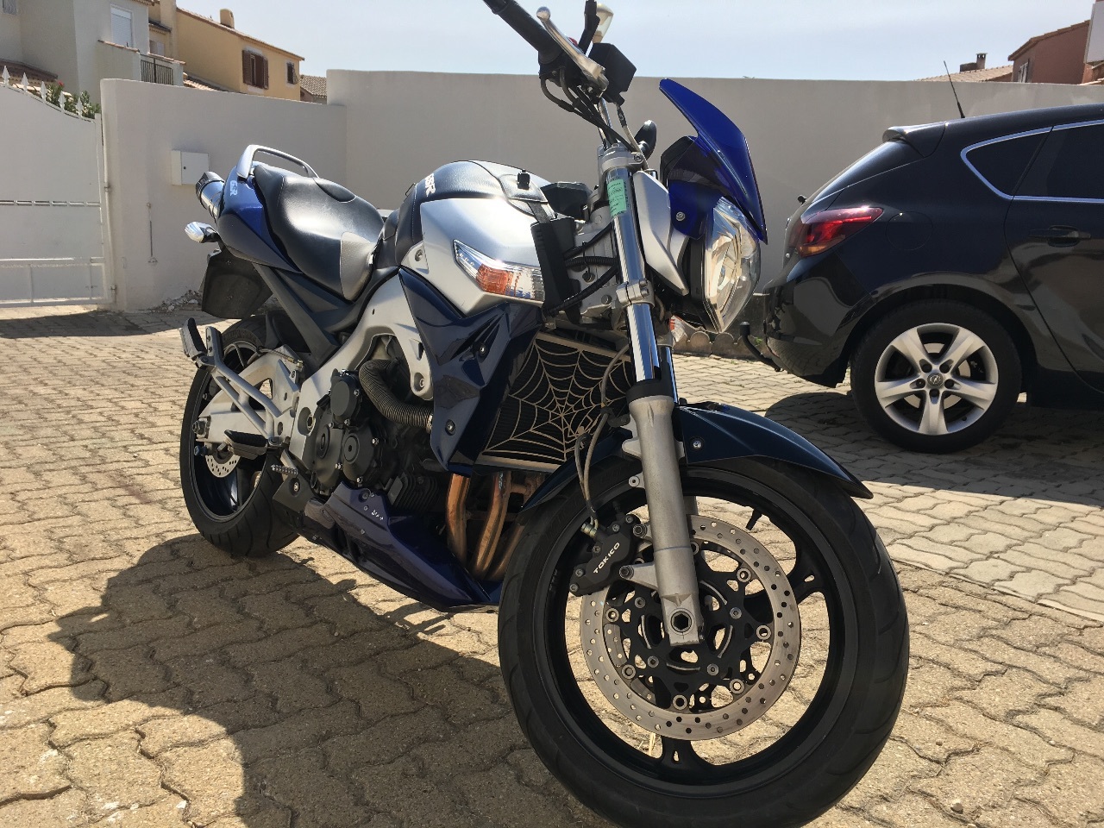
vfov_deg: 48.2
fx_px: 925
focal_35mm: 29
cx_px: 552
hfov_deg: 61.7
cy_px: 414
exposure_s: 1/1570
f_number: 2.2
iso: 25
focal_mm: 4.15
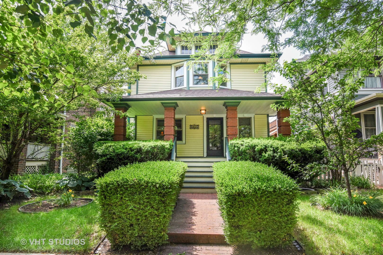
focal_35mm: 21
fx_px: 223
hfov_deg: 81.2
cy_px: 128
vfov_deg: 59.5
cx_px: 192
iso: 320
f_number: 8
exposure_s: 1/200
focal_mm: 21
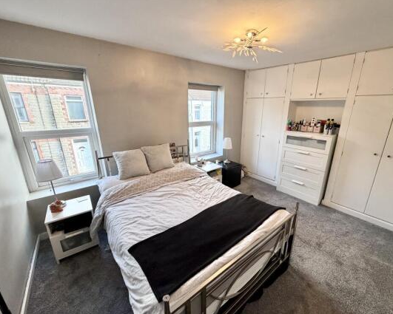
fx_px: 175
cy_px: 158
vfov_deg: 84.1
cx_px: 214
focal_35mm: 15
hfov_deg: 96.5
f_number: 2.2
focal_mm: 2.22
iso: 200
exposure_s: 1/100
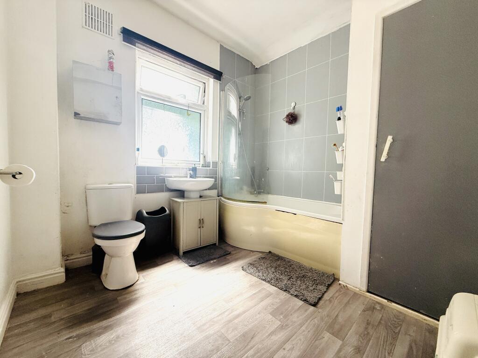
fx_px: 193
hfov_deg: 102.1
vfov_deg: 85.7
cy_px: 179
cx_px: 239
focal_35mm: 14
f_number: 2.2
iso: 160
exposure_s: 1/99
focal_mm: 2.22
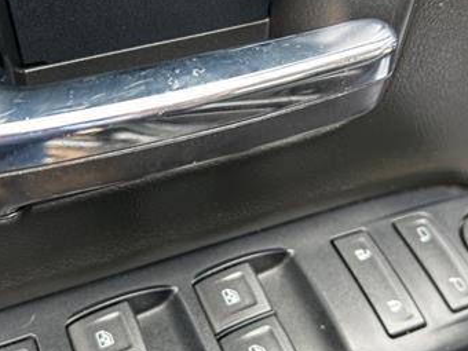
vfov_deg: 29.5
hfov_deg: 38.9
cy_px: 224
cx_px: 217
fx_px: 662
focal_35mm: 49
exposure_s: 1/121
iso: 100
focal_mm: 5.7
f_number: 1.5
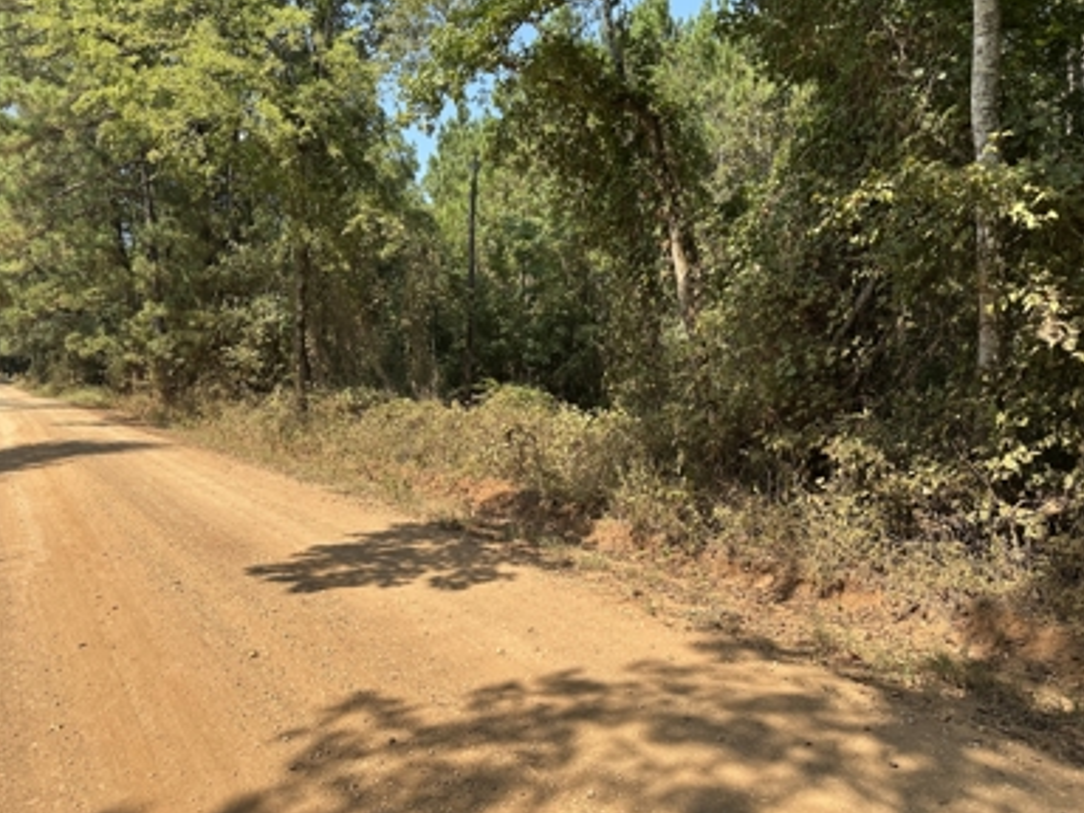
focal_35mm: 25
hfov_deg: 69.4
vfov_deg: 54.9
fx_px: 783
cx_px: 542
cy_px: 395
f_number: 1.78
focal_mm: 6.86
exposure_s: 1/1949
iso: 80
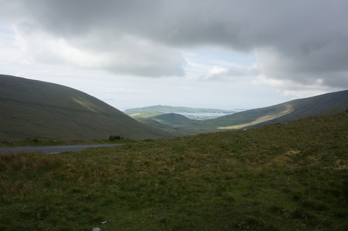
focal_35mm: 27
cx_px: 174
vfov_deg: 47.9
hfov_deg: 67.4
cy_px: 116
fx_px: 261
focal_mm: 18
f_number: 13
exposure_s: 1/100
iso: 200
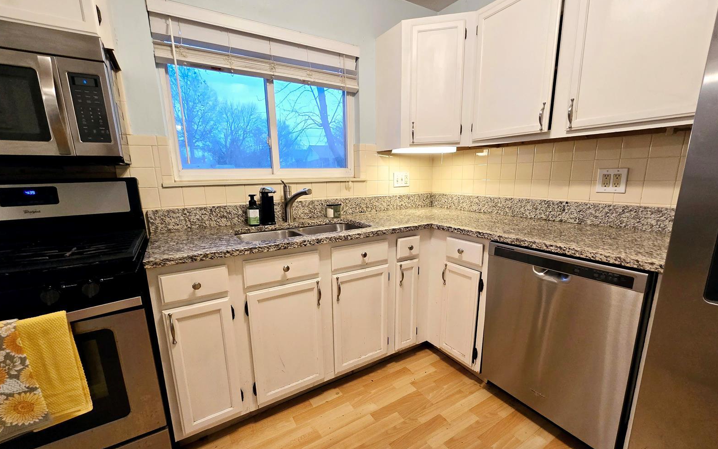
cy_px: 242
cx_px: 359
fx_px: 274
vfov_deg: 78.5
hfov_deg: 105.3
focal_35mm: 14
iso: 200
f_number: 2.2
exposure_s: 1/60.2
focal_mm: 2.2
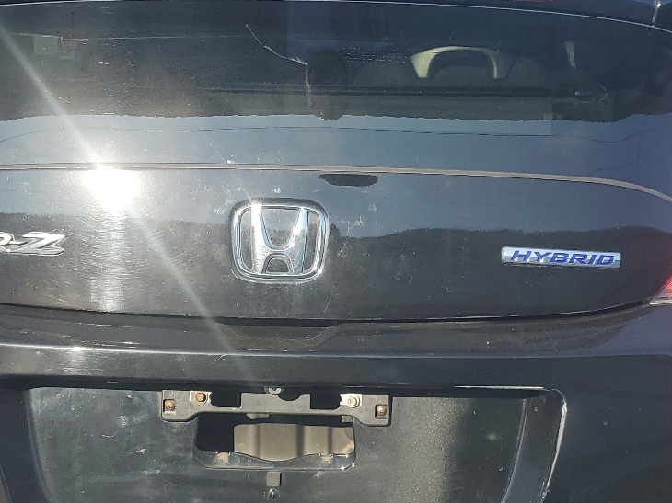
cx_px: 324
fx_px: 1106
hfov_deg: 33.8
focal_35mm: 57
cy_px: 332
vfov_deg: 25.5
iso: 50
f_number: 1.5
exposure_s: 1/1667
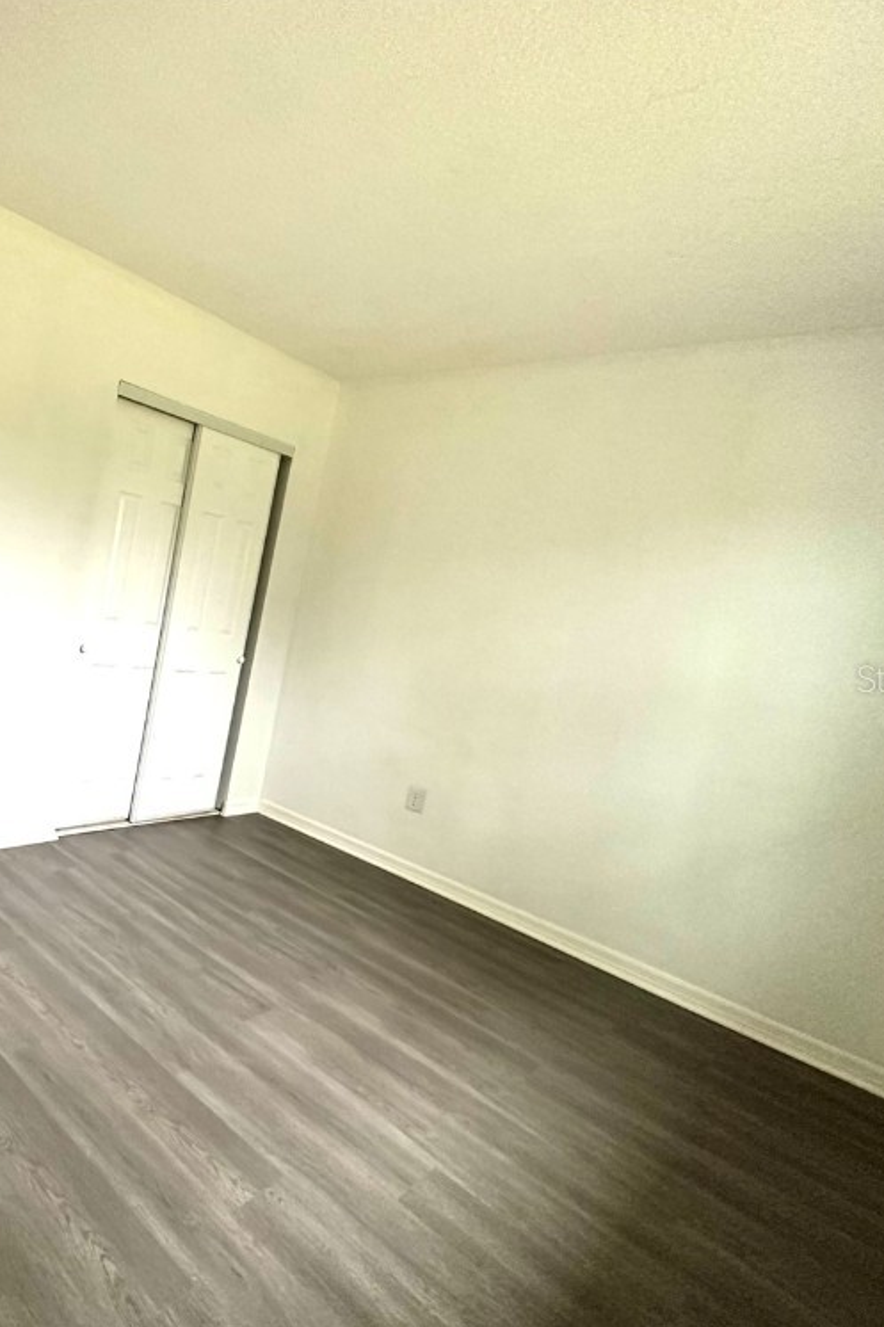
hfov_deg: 55.0
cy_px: 678
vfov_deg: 84.0
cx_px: 114
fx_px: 737
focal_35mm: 20
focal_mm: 2.22
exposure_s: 1/76
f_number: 2.2
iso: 320
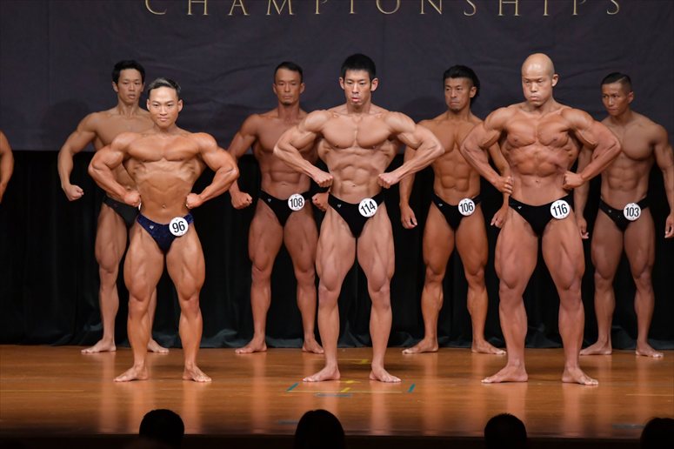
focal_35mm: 240
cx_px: 337
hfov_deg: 8.6
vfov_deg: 5.7
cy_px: 224
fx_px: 4491
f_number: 5.6
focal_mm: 160
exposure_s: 1/400
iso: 4000
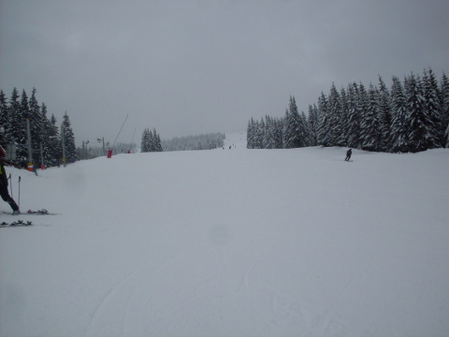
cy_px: 168
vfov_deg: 37.7
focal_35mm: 38
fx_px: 493
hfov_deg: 49.0
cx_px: 224
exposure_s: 1/350
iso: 80
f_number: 8.4
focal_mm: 6.3
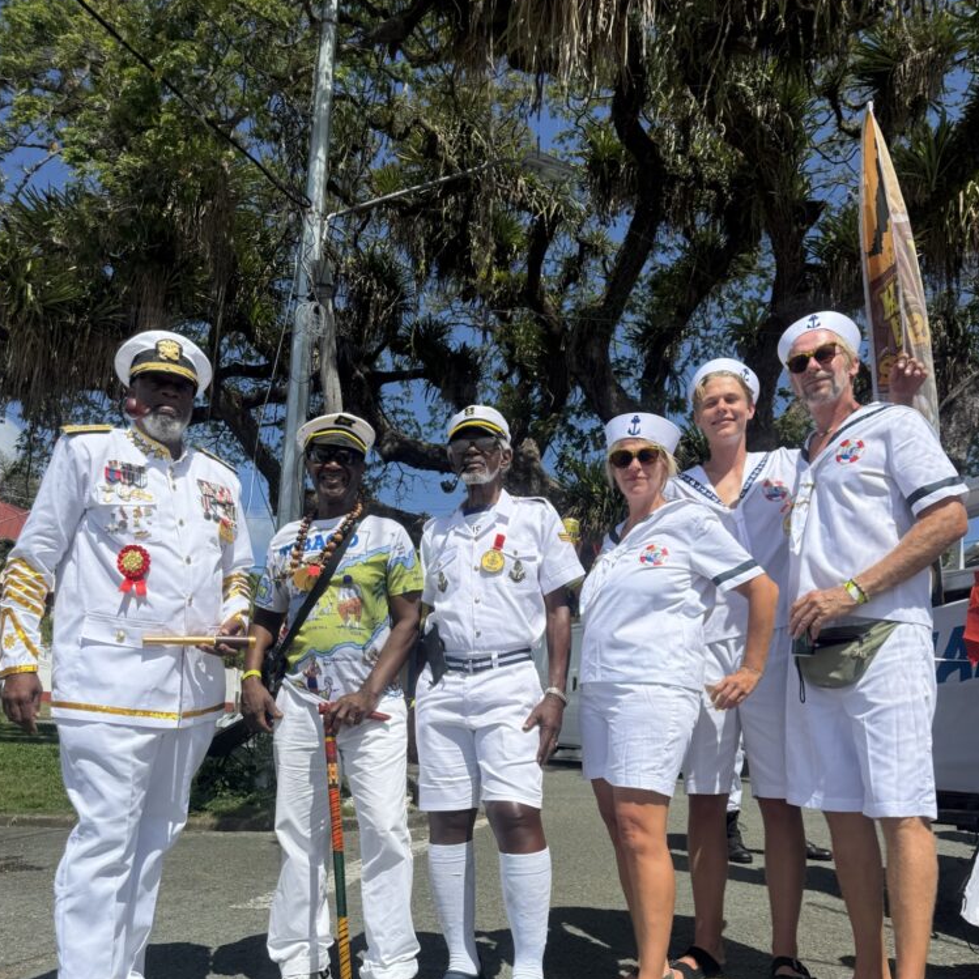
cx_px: 486
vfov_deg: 54.5
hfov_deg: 55.6
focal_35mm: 29
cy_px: 650
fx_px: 928
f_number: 1.78
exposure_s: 1/7353
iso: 80
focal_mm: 6.76
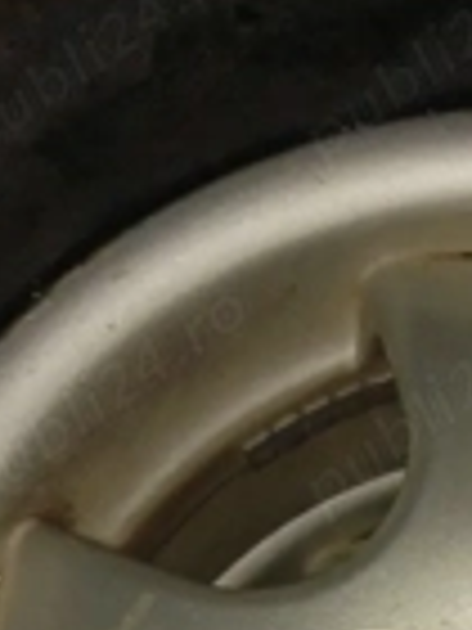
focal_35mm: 77
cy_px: 806
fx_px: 1400
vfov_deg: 22.8
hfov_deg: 18.3
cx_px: 539
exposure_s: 1/50
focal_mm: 4
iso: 80
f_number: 1.8
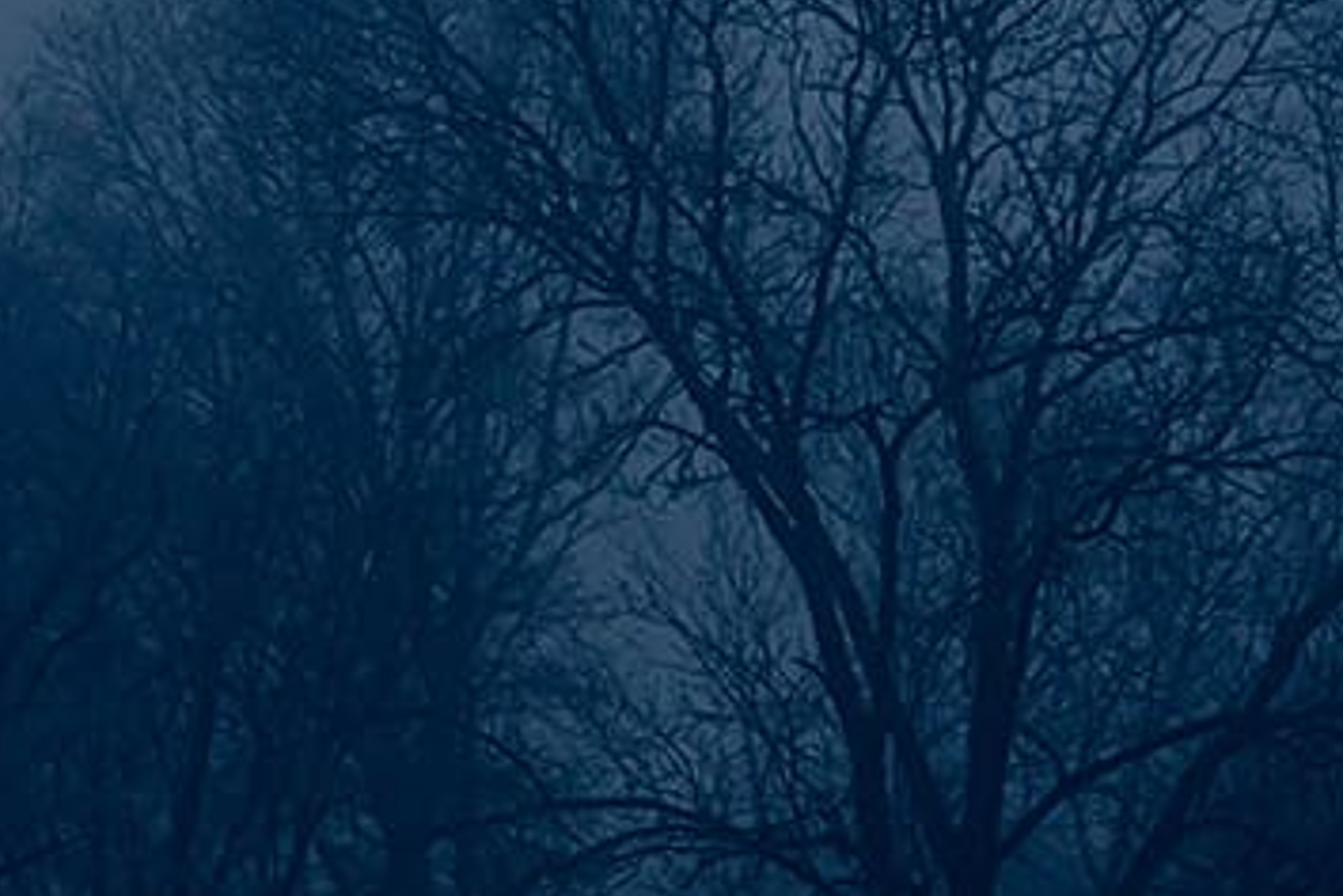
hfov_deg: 20.6
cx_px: 470
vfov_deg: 13.8
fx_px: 3693
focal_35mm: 99
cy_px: 632
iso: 800
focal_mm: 35
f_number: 2.8
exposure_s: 1/100
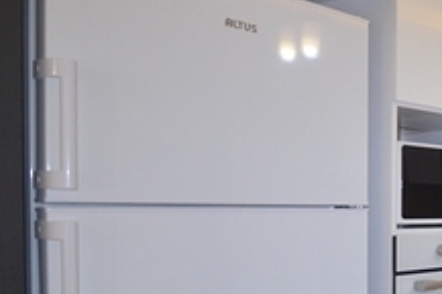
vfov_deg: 26.5
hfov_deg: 25.5
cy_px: 229
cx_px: 712
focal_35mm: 50
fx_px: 613
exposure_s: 1/80
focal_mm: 10
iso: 800
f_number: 5.6
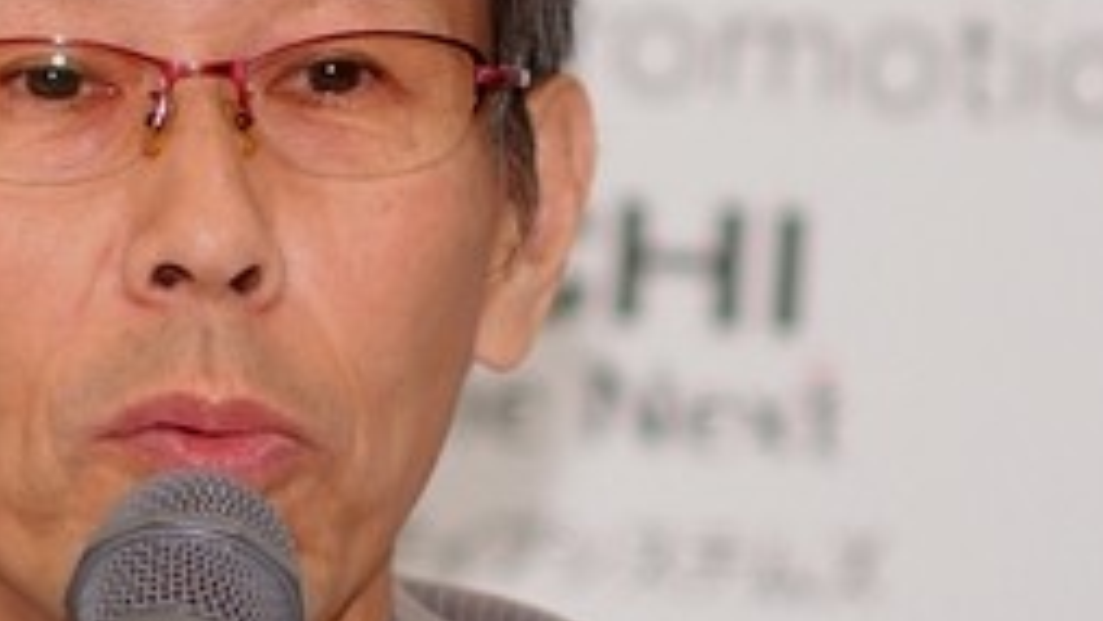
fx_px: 13749
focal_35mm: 470
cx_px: 161
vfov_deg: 2.6
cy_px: 456
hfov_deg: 4.6
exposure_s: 1/125
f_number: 2.5
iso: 400
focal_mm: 105
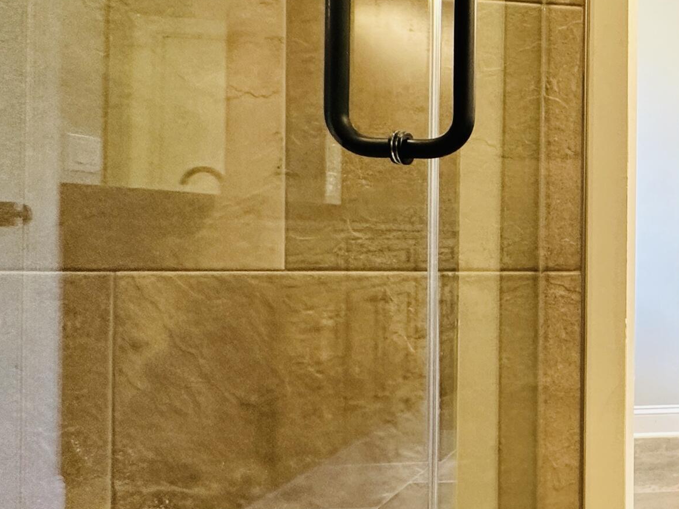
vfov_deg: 39.6
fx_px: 706
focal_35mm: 36
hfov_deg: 36.2
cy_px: 237
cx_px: 861
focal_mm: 2.22
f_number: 2.2
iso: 160
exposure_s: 1/60
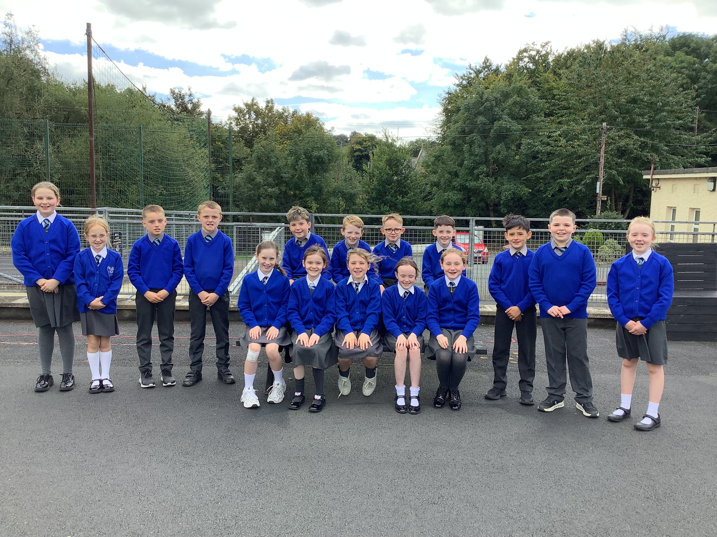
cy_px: 268
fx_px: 642
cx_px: 358
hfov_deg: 58.4
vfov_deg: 45.4
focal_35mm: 31
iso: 25
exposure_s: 1/267
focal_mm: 3.3
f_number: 2.4
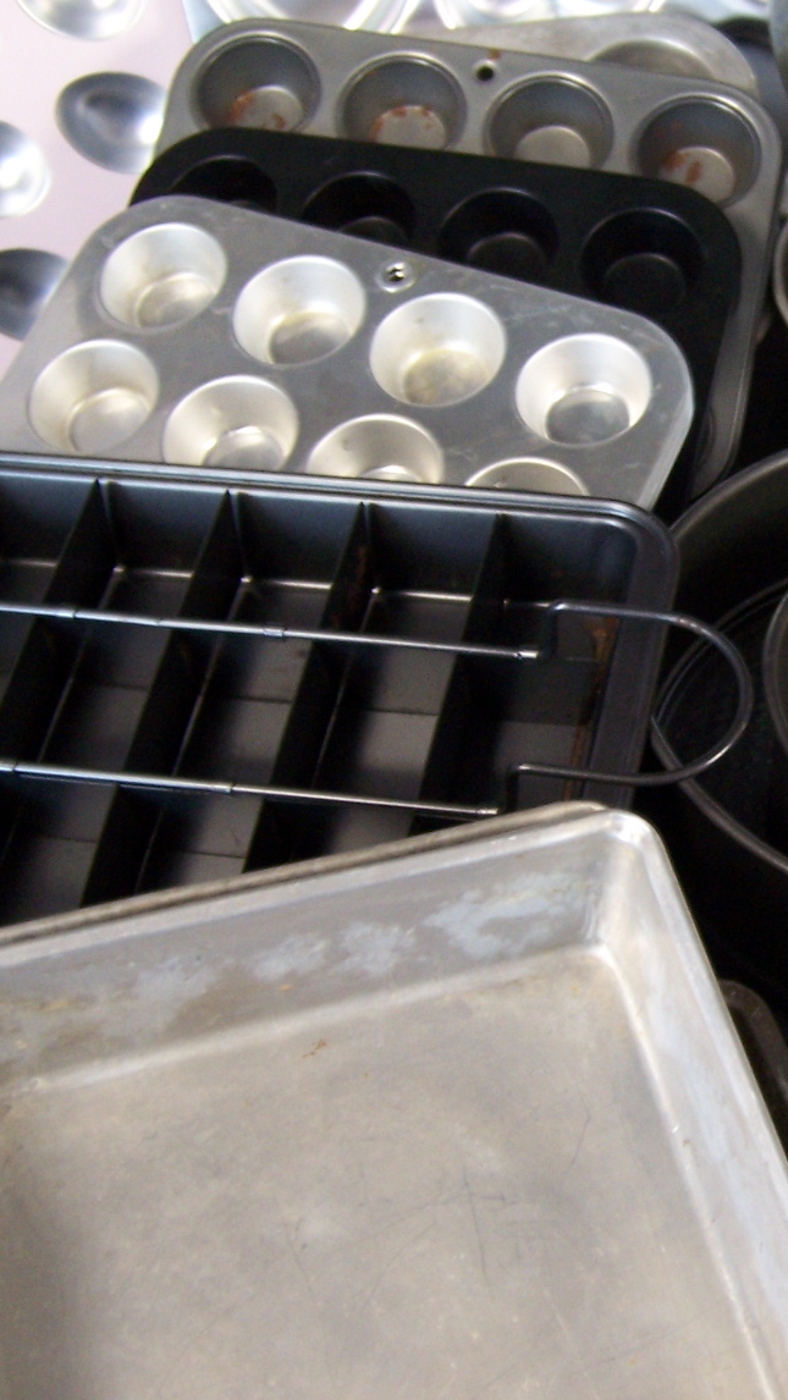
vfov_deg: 35.4
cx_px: 745
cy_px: 696
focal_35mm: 59
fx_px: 2191
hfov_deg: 19.9
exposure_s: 1/8
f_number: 4
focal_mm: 6.7
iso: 140
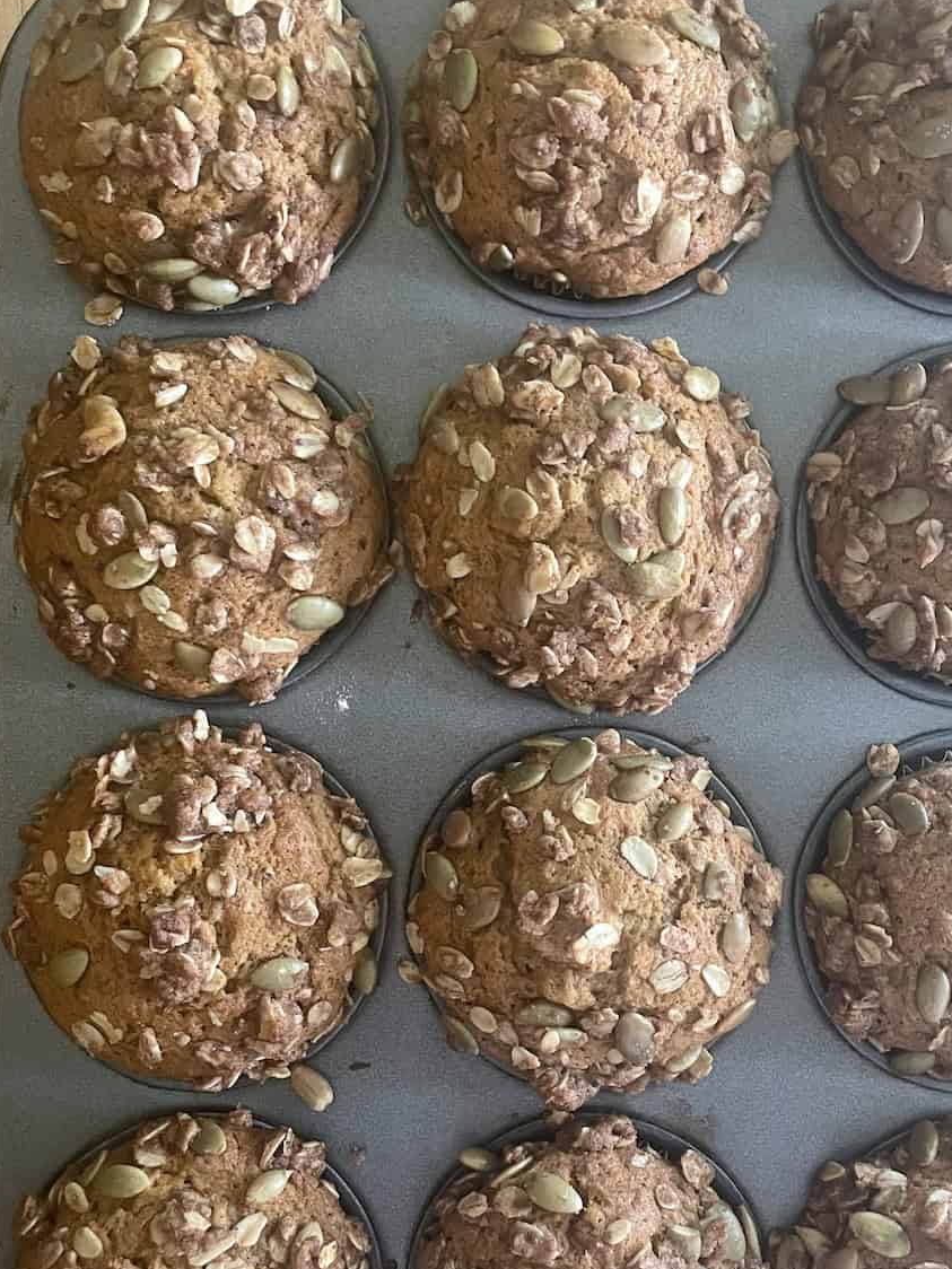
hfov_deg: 38.5
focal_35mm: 37
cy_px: 717
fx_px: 1357
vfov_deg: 50.0
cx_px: 582
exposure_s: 1/45
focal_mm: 4.2
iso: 500
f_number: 1.6
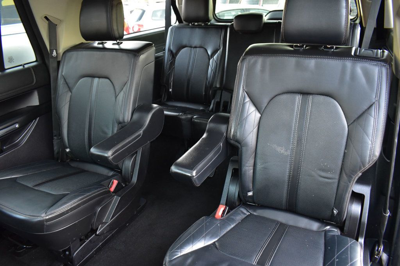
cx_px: 200
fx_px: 300
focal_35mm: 27
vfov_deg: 47.9
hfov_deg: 67.4
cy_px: 133
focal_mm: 18
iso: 1600
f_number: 5.6
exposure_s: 1/15
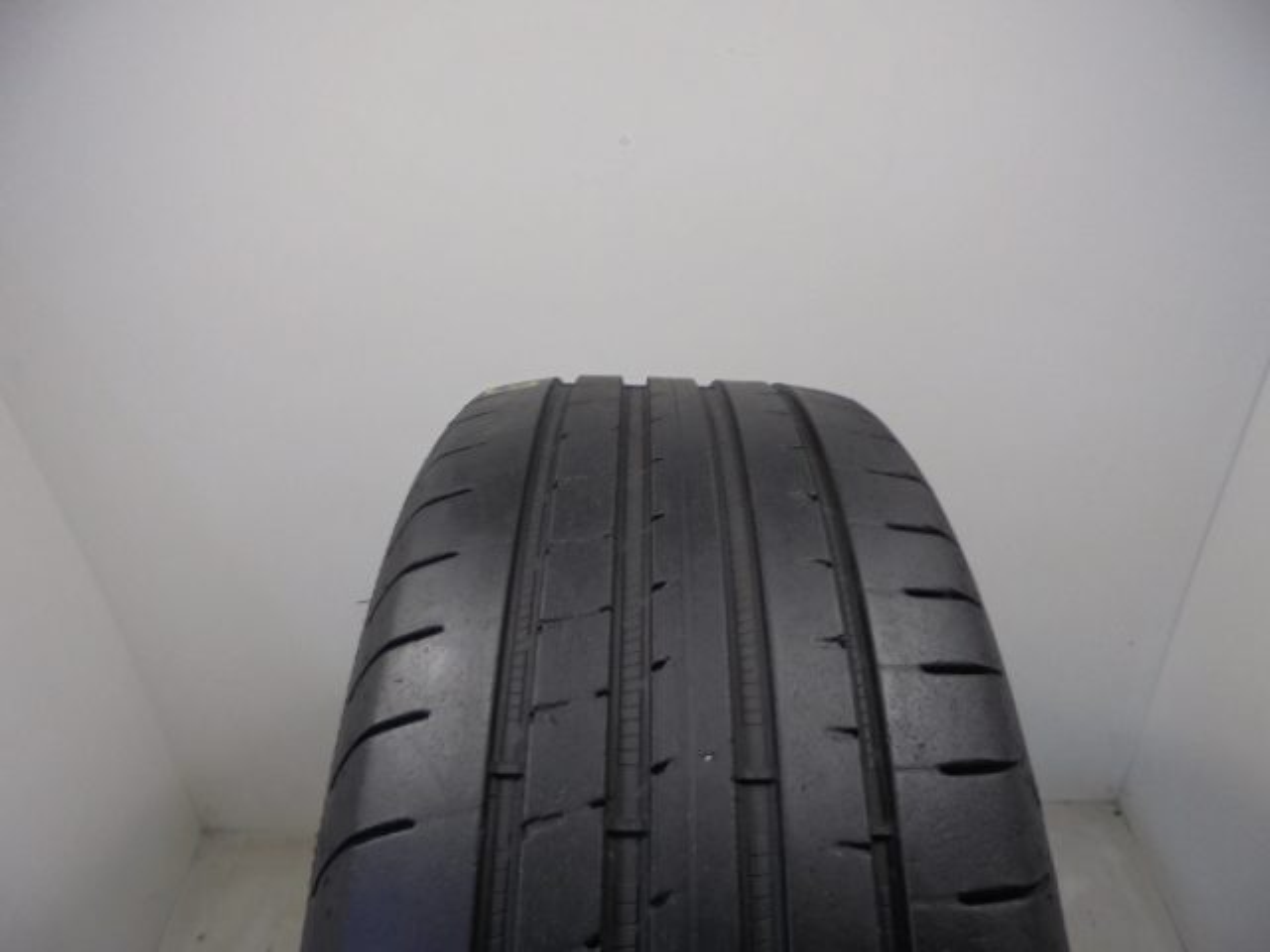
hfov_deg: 67.3
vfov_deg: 53.1
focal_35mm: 26
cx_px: 635
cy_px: 476
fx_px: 954
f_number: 3.5
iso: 100
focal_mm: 4.6
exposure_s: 1/30
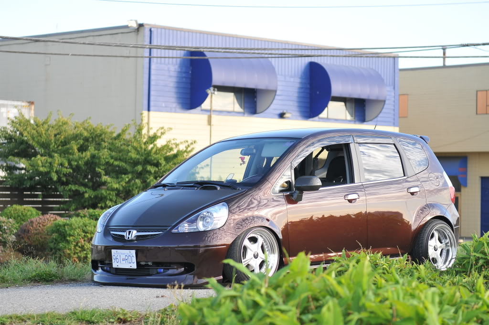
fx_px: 1424
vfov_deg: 13.0
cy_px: 162
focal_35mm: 105
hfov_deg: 19.5
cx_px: 244
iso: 400
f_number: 2.8
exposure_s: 1/800
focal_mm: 70
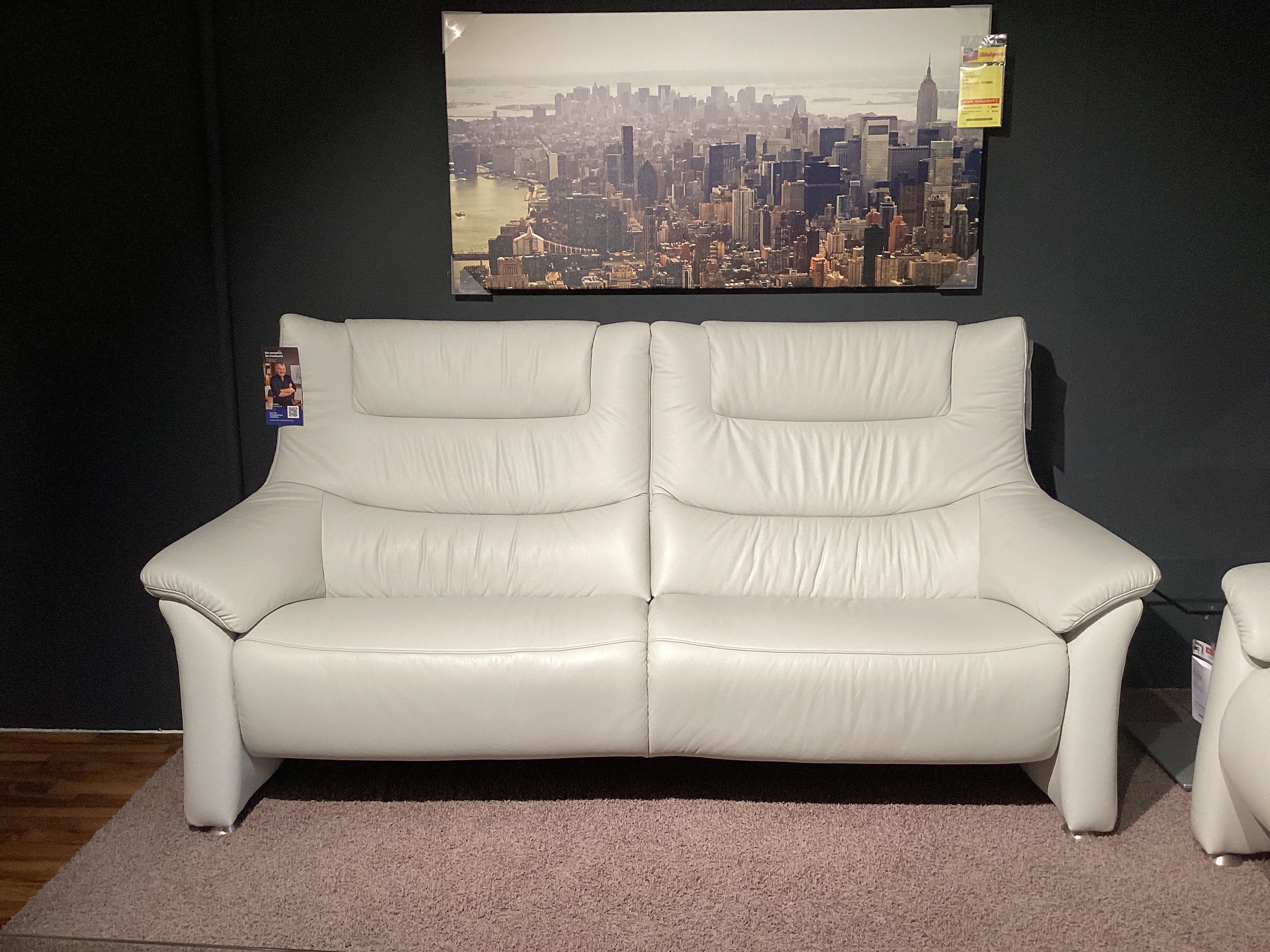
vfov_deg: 45.4
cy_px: 476
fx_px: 1137
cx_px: 635
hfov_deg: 58.4
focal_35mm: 31
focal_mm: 3.3
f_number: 2.4
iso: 80
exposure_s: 1/60
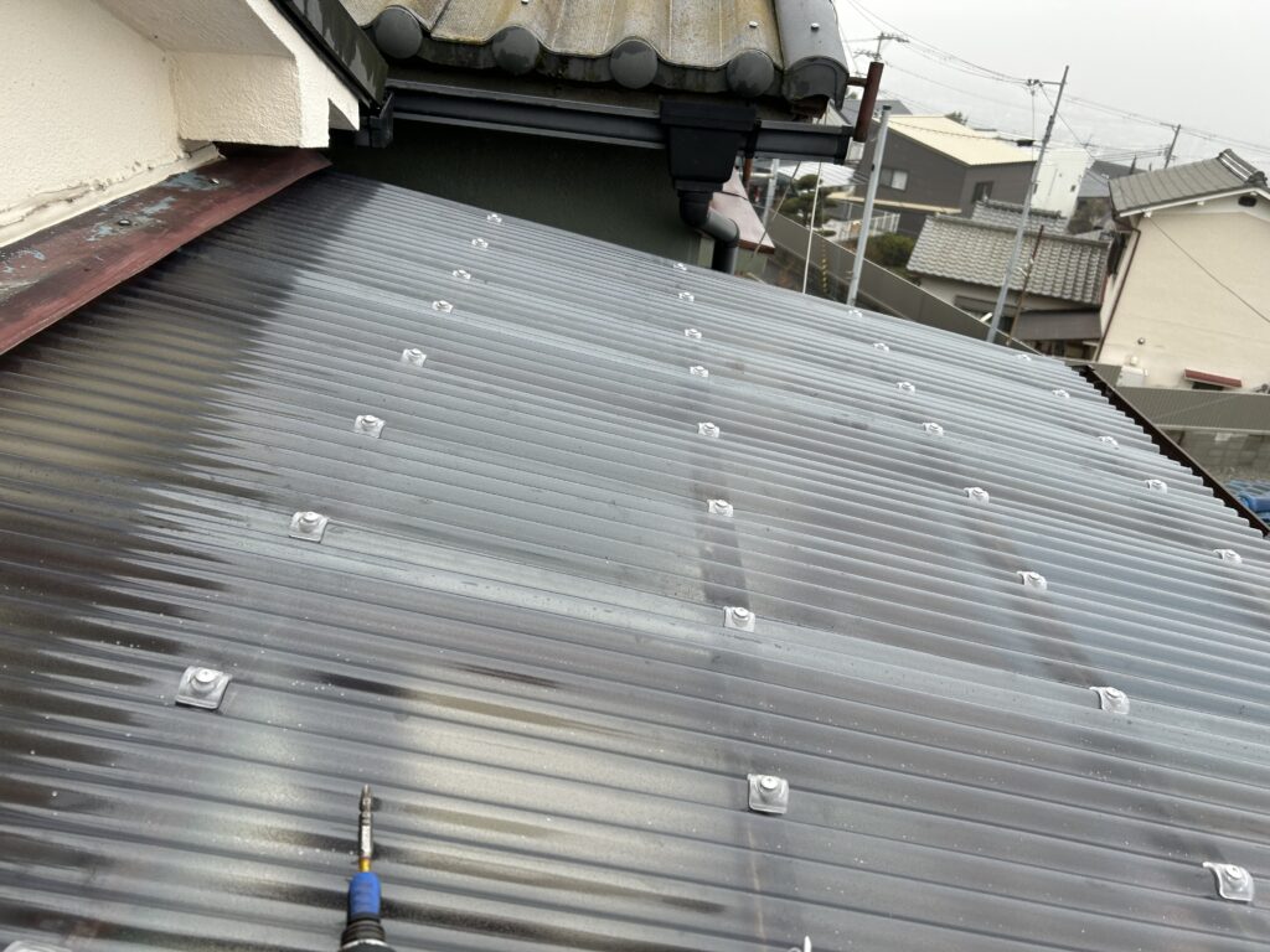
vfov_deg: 53.1
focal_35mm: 26
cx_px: 635
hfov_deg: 67.3
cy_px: 476
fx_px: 954
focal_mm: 5.7
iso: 50
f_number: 1.5
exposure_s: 1/714
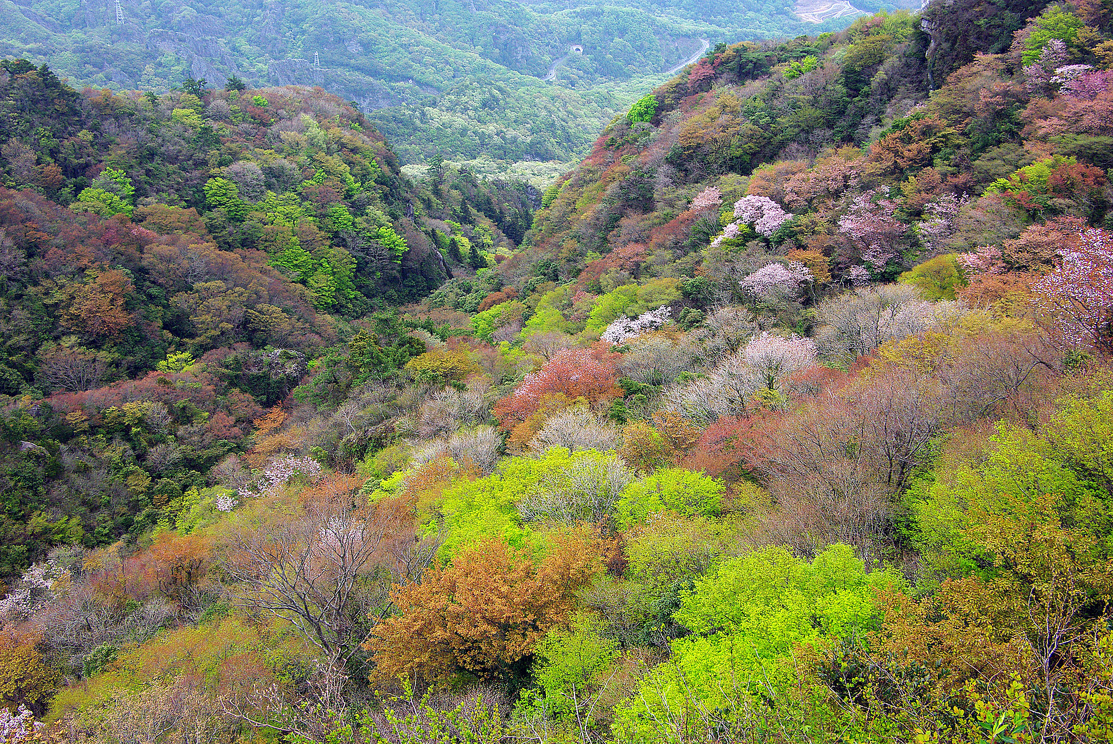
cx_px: 556
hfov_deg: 60.2
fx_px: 959
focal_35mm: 31
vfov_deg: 42.4
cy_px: 372
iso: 400
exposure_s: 1/200
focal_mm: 21
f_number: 10
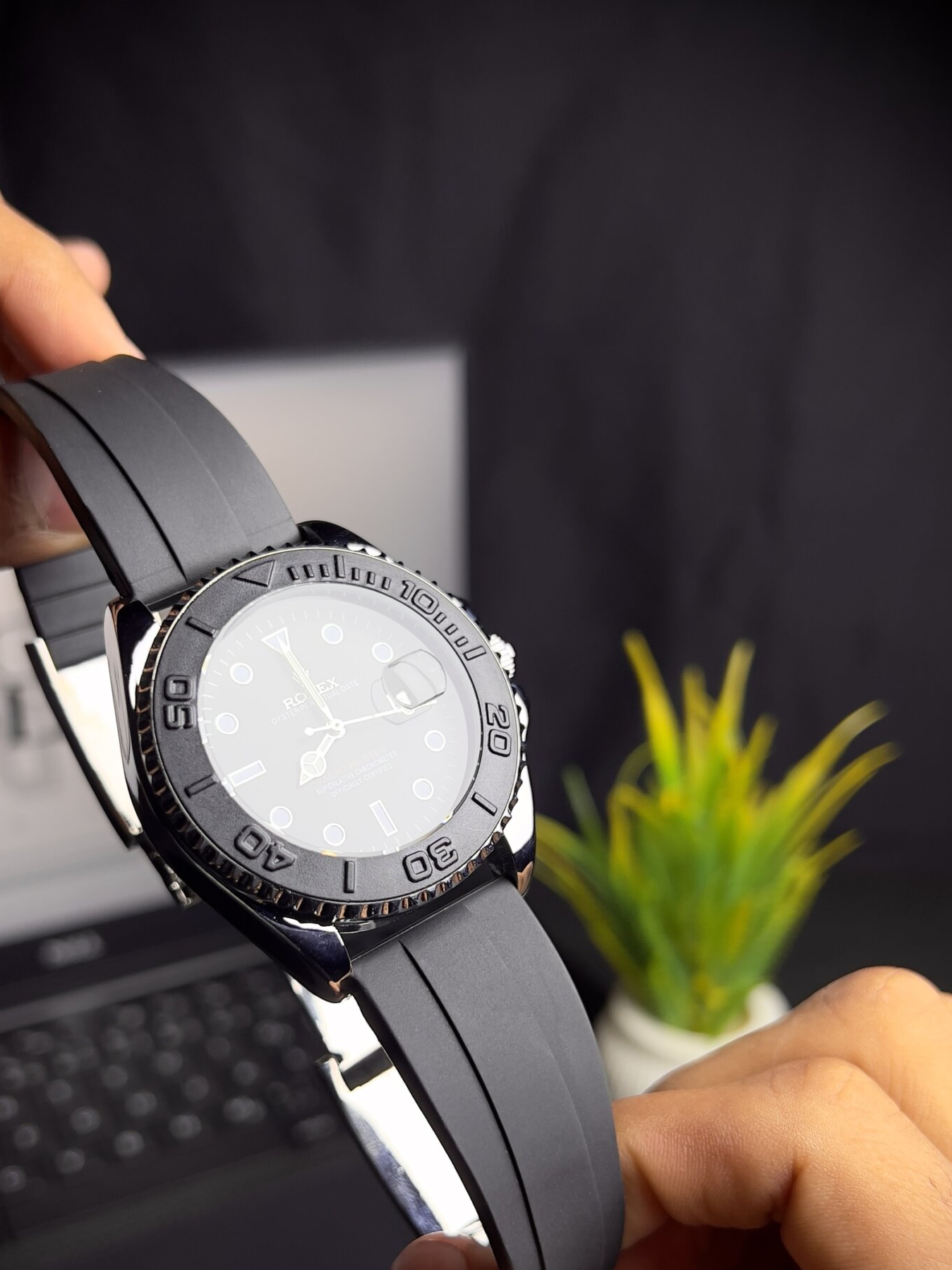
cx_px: 370
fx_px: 1357
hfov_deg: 38.5
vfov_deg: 49.7
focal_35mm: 37
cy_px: 791
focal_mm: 5.7
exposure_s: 1/191
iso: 40
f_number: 1.5
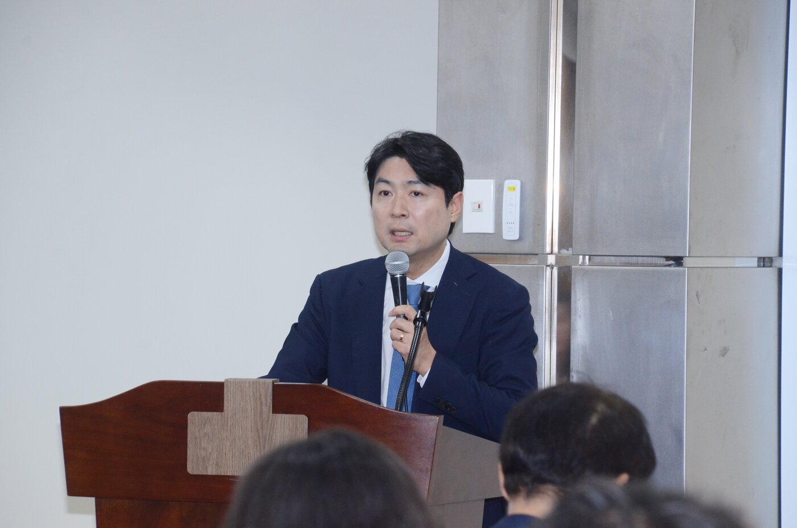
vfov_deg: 6.5
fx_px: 4639
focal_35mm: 210
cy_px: 264
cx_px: 398
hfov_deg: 9.8
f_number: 8
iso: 1600
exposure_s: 1/125
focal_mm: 140
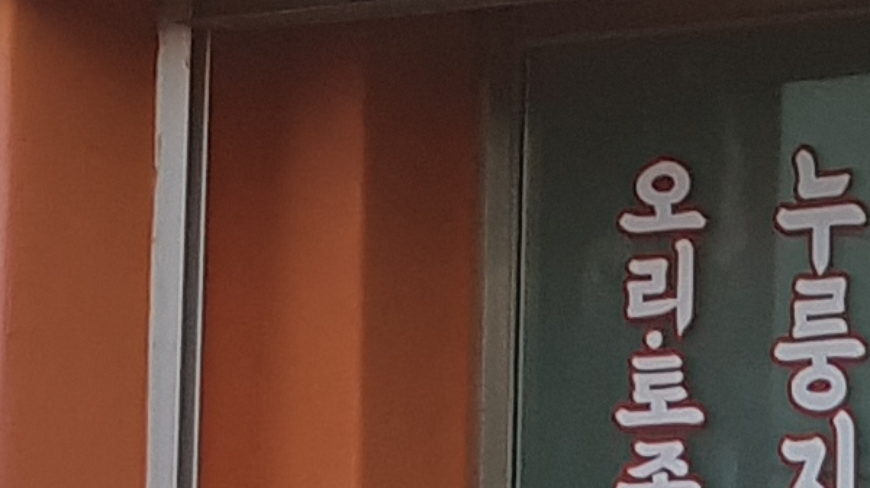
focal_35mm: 381
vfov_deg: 3.1
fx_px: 8786
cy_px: -1009
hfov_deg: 5.6
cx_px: -271
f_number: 2.4
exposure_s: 1/138
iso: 25
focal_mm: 6
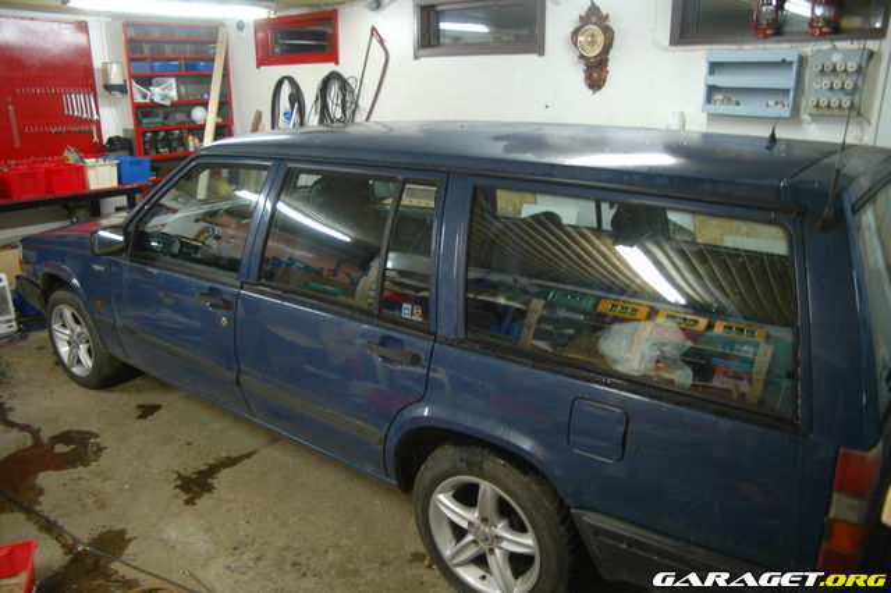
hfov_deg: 67.4
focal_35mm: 27
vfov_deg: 47.9
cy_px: 296
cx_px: 446
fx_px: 668
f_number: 3.5
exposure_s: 1/6
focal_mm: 18
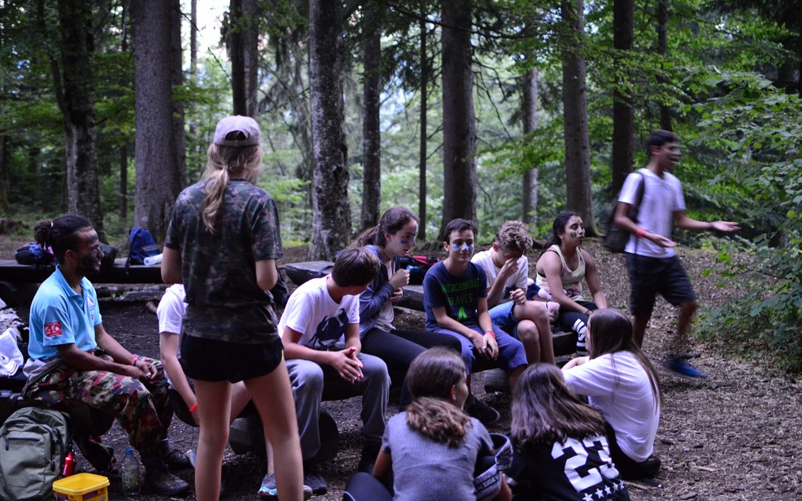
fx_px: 1214
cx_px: 389
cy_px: 259
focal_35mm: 56
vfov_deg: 23.3
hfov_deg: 36.6
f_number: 1.8
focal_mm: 35
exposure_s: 1/25
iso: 1600
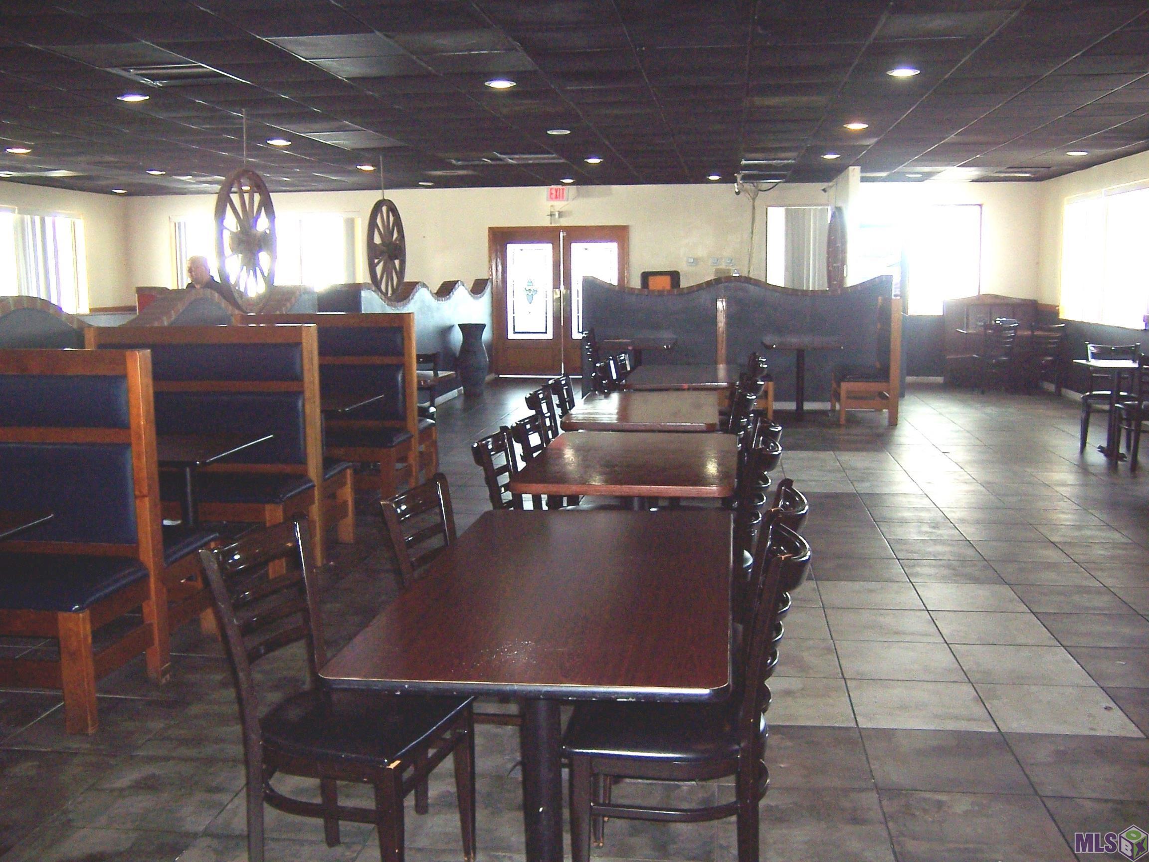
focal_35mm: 33
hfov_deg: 55.4
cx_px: 574
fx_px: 1095
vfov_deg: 42.9
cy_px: 431
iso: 140
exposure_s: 1/60
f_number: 2.8
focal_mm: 5.5
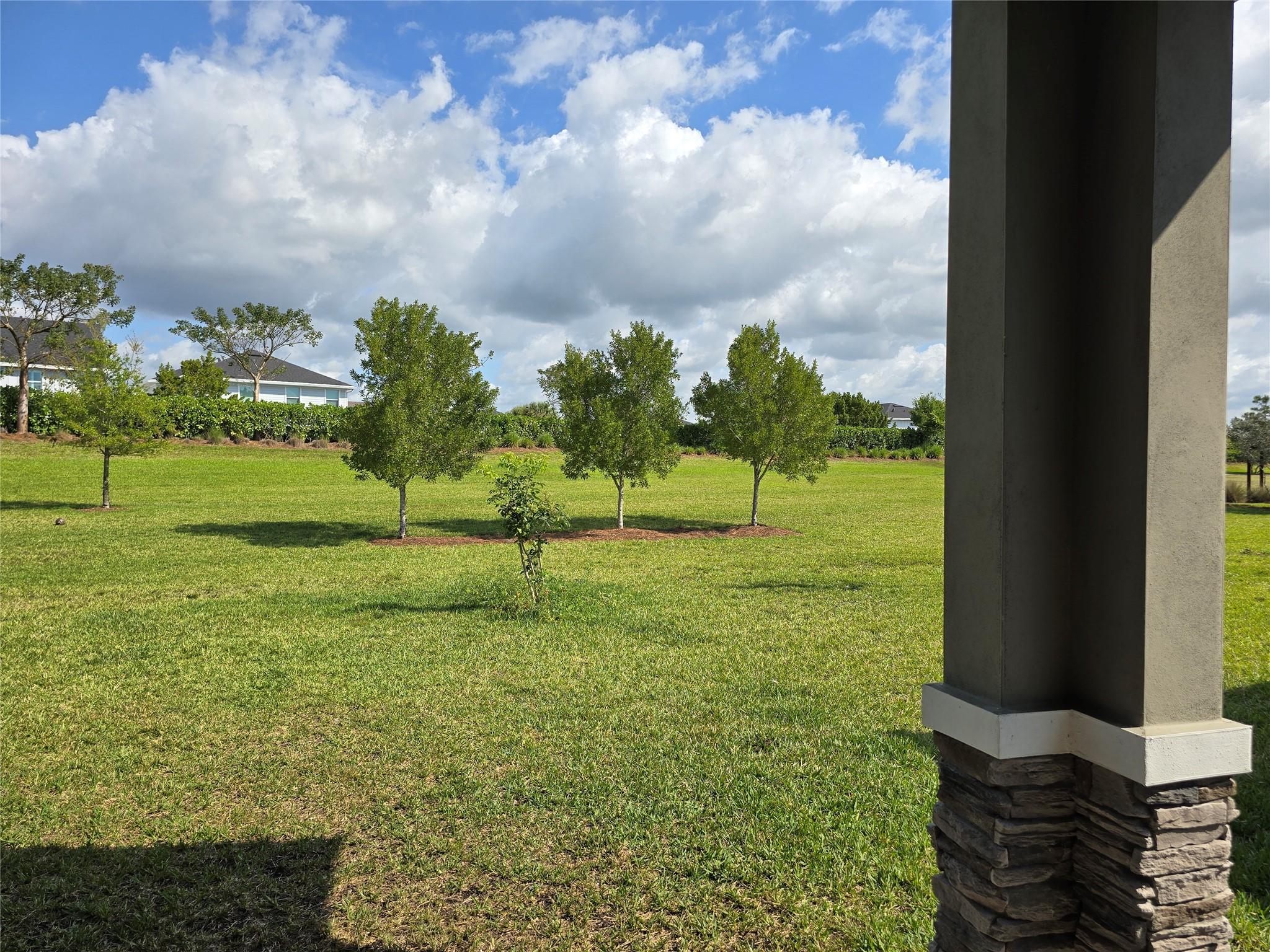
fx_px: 844
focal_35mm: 23
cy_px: 476
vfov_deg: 58.9
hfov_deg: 73.9
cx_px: 635
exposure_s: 1/765
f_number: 1.7
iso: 12
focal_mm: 6.3
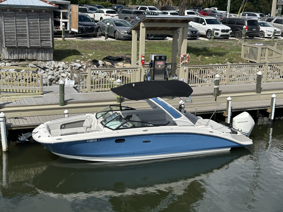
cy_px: 106
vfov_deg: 30.3
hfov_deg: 39.7
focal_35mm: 48
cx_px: 142
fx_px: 392
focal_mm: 6.86
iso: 64
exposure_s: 1/6623
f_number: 1.78
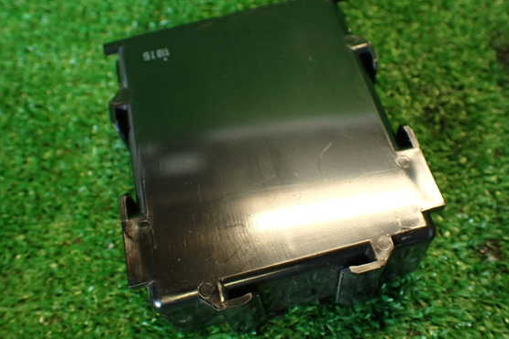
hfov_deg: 53.1
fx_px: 509
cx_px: 267
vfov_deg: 36.9
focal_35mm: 36
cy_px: 163
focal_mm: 5.79
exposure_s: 1/30
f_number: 2.4
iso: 200
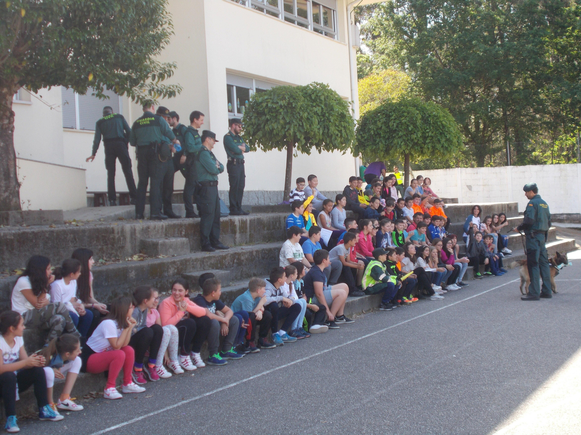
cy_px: 218
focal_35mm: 50
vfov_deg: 29.1
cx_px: 290
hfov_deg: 38.2
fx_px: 839
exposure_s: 1/100
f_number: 4.5
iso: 80
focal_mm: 9
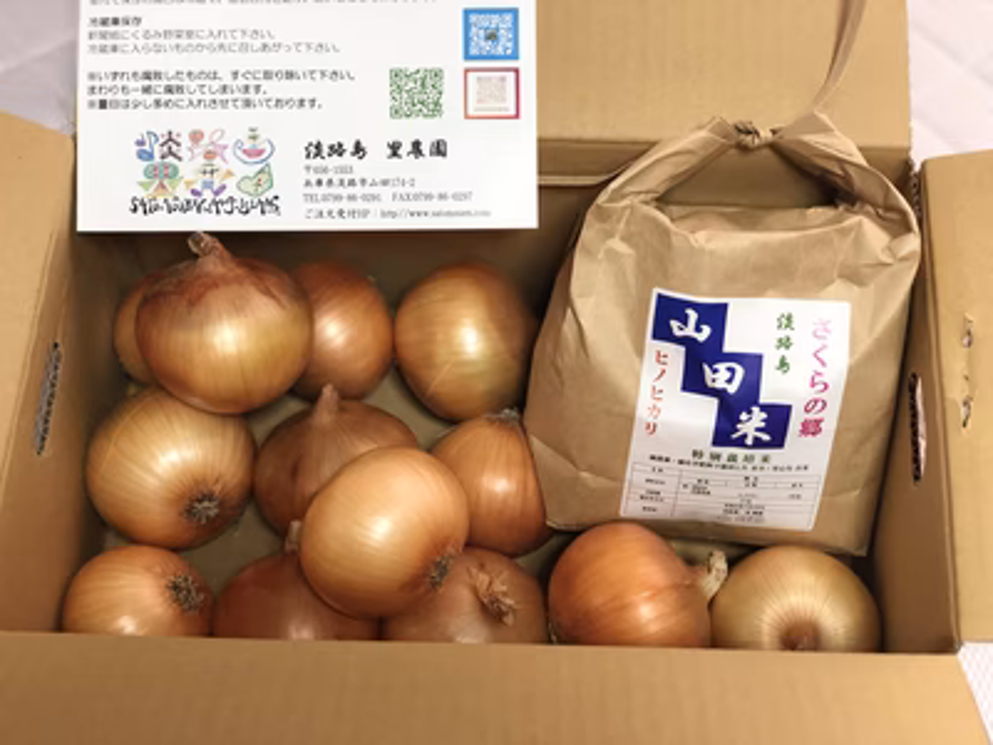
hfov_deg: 36.8
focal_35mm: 52
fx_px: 1492
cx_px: 496
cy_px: 372
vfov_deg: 28.0
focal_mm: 6
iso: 100
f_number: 2.4
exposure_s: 1/48
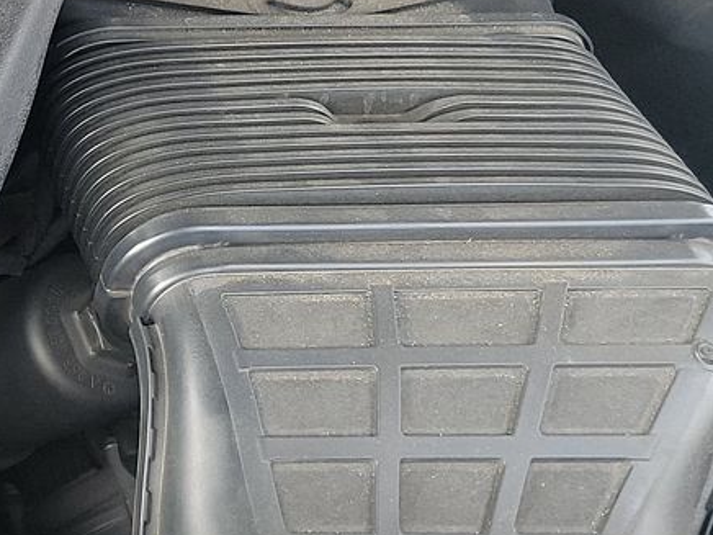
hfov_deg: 18.3
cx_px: -515
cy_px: 21
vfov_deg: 16.5
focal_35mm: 88
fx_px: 1813
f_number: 1.8
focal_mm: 6.7
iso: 71
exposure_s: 1/59
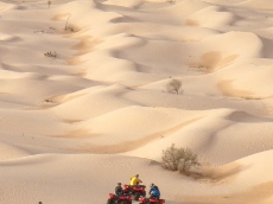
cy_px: 211
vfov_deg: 6.2
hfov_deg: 8.3
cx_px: 55
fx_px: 1875
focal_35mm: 238
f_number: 5
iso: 80
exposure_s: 1/400
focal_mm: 20.1
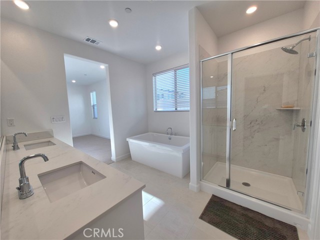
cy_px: 120
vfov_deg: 89.9
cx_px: 160
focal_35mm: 13
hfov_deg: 106.2
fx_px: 120
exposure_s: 1/147
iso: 50
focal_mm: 1.74
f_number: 2.2
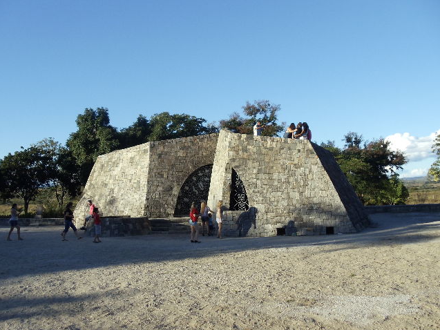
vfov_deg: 28.6
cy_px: 174
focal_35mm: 51
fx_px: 648
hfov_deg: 37.5
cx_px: 209
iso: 100
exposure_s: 1/200
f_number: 7.1
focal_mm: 6
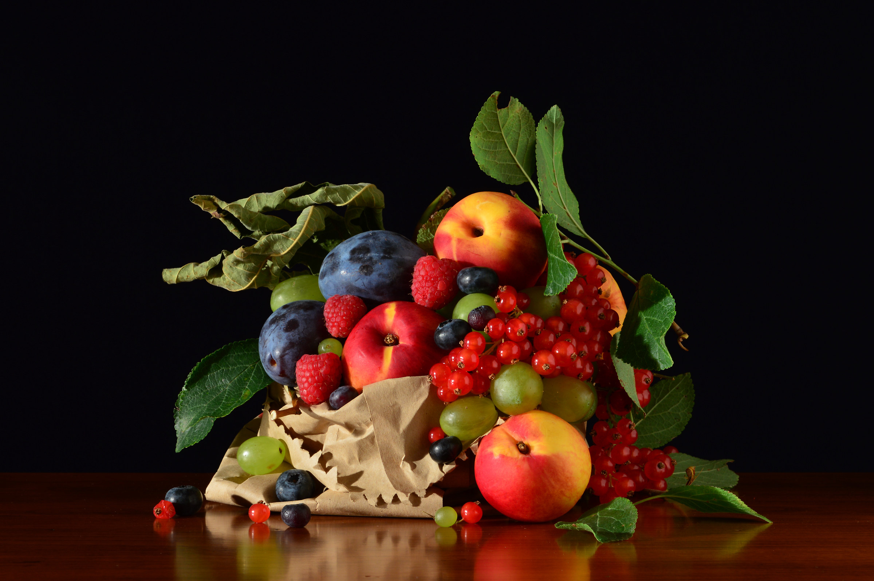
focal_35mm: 82
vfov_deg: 16.5
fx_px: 2001
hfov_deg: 24.6
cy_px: 290
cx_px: 437
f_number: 18
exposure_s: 2.5
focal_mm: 55
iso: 100
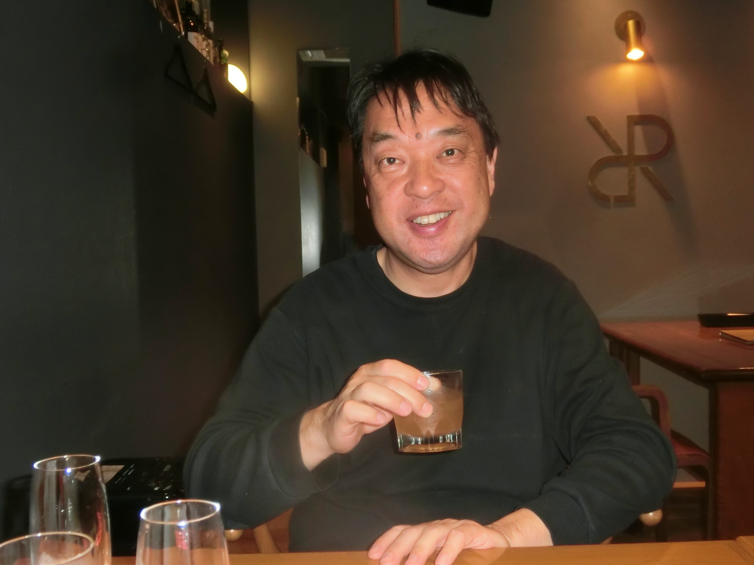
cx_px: 380
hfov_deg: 45.8
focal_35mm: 41
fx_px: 893
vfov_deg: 35.1
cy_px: 277
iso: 400
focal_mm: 7.15
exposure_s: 1/8
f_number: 4
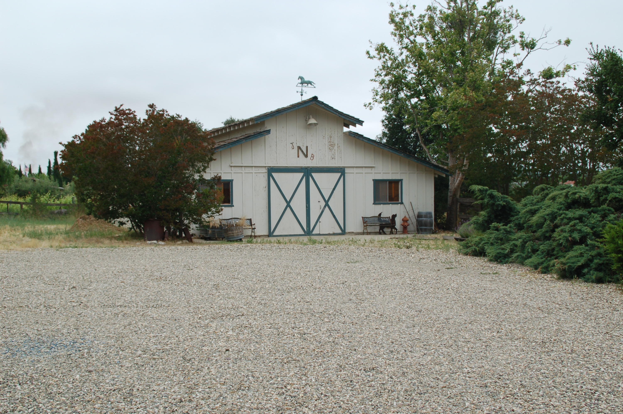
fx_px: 726
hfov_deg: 46.4
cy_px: 207
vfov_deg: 31.8
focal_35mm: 42
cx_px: 312
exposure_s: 1/320
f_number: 9
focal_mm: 28
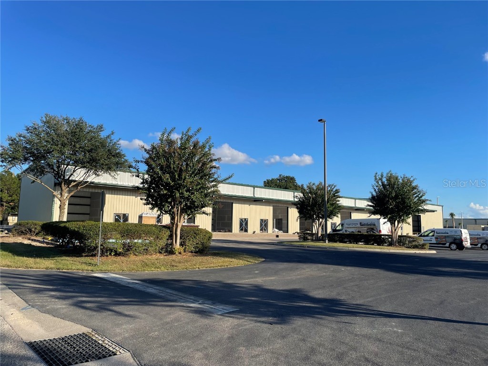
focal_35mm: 26
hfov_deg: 67.3
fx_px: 367
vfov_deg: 53.1
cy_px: 183
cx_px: 244
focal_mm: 4.2
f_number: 1.6
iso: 32
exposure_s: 1/2747
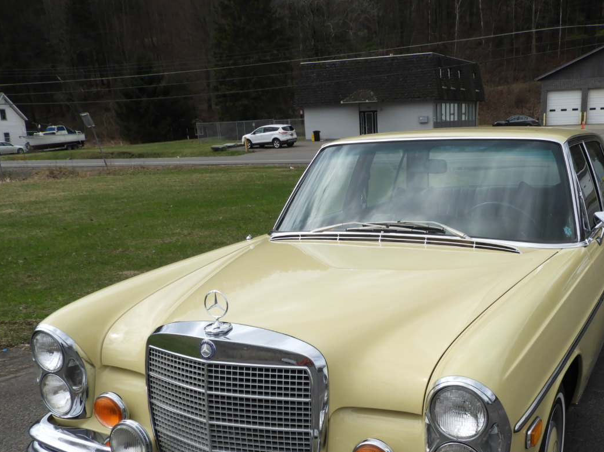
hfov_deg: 49.7
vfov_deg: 37.9
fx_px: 645
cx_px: 376
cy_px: 325
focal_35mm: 37
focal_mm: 4.3
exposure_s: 1/1600
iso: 100
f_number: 3.3
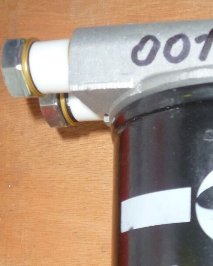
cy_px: 347
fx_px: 709
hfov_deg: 16.3
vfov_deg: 19.6
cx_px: 262
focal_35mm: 90
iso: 160
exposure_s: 1/30
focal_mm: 5
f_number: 3.3
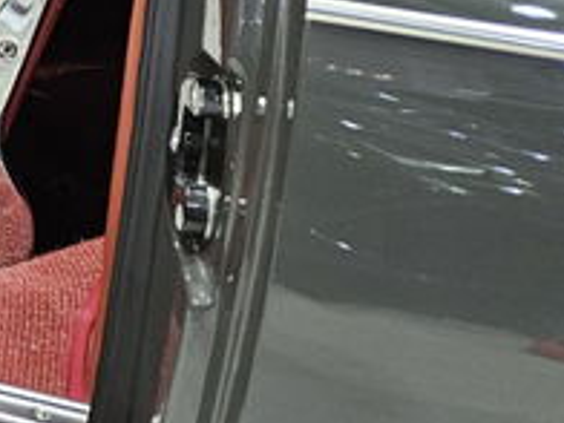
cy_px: -196
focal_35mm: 90
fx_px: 1466
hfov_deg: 17.0
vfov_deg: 15.3
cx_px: -518
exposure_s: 1/30
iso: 640
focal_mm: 5.4
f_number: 1.8
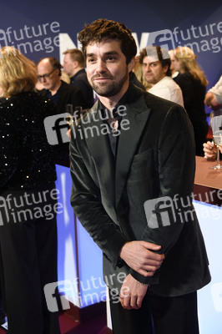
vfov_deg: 39.6
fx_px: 463
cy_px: 167
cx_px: 111
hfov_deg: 26.9
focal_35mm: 50
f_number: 5
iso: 1250
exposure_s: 1/100
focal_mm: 50
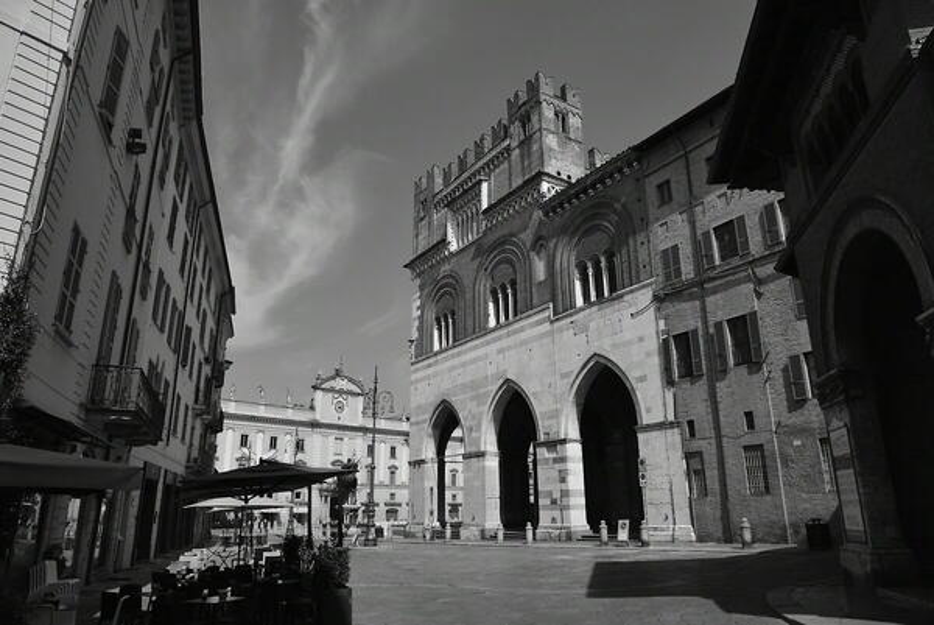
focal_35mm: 24
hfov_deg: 73.7
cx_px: 467
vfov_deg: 53.2
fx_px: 623
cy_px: 312
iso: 250
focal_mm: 24
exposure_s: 1/800
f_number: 10
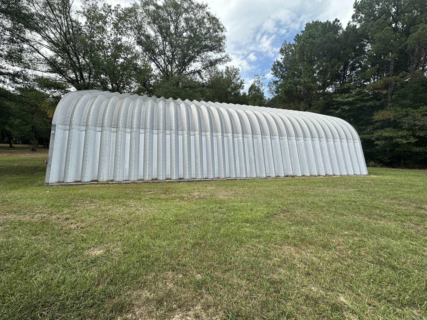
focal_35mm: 14
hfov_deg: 102.1
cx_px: 214
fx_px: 173
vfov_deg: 85.7
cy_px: 160
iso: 50
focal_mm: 2.22
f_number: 2.2
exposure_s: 1/1689
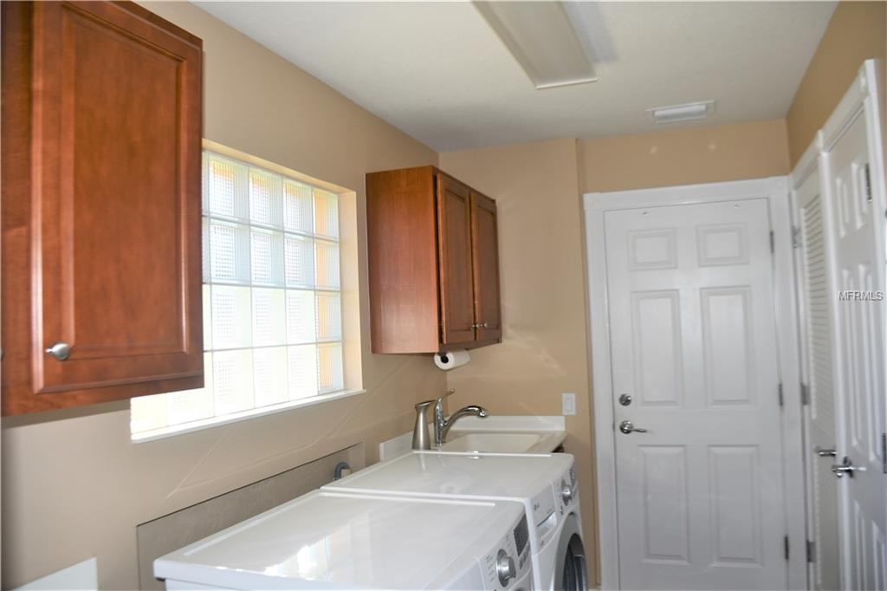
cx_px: 444
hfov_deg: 67.4
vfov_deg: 47.9
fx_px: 665
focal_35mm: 27
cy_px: 296
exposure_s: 1/250
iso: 140
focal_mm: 18
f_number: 3.5
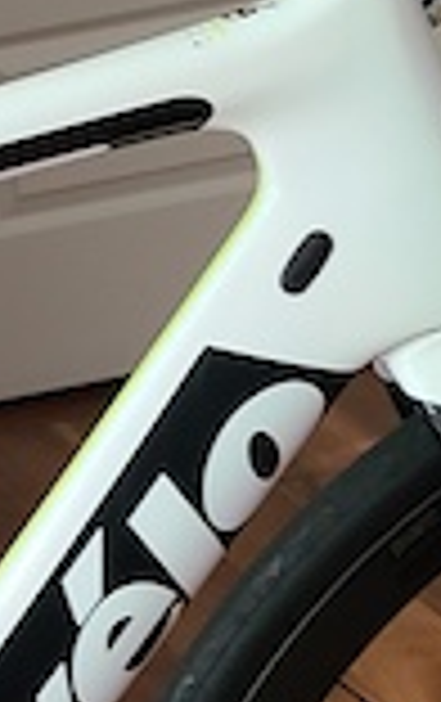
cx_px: -315
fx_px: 2701
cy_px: 508
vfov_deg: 14.8
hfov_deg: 9.0
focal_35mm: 141
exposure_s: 1/40
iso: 320
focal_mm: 5.4
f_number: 1.8
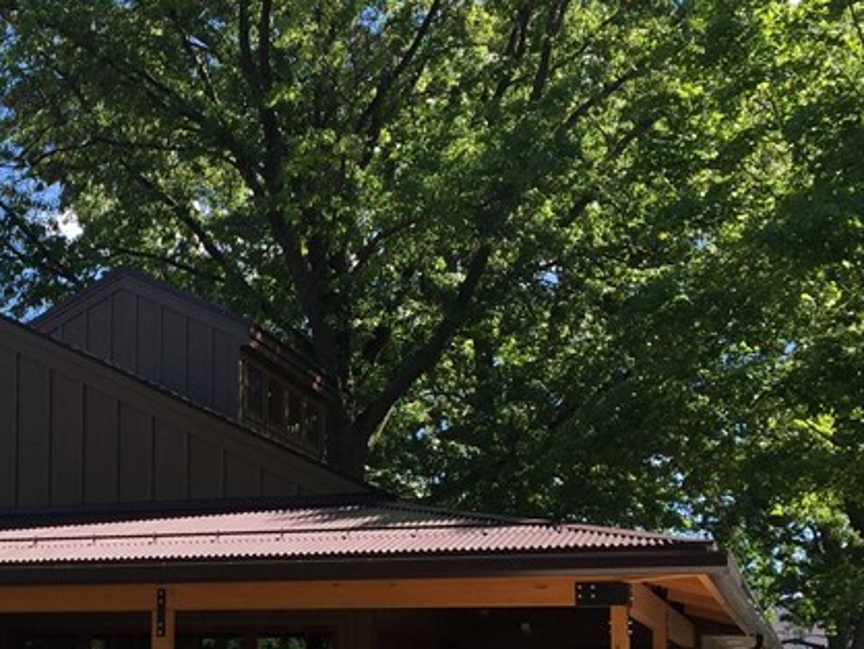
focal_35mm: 71
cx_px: 35
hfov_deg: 26.2
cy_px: 597
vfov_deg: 20.3
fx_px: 1773
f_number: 2.2
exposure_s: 1/920
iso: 32
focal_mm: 4.15
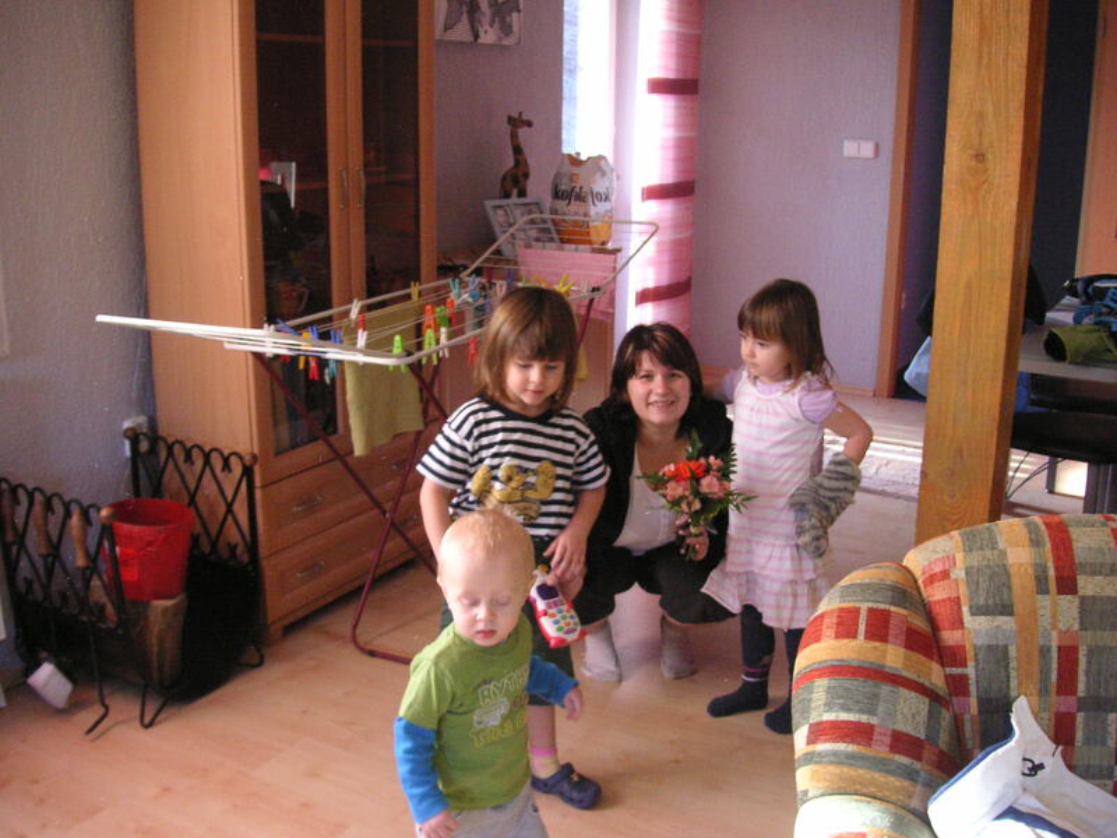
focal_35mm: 37
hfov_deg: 50.1
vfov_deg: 38.7
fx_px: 1194
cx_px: 558
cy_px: 419
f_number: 2.8
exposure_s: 1/45
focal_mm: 6.1
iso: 160
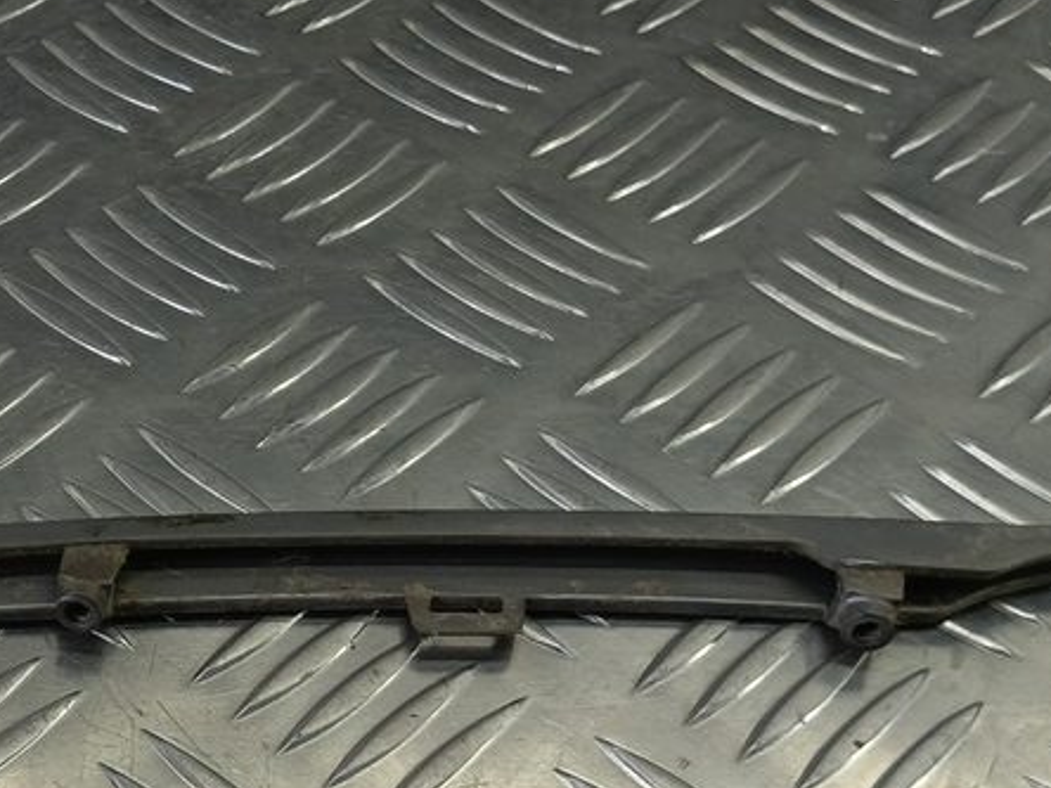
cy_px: 606
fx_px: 1609
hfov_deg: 33.4
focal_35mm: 53
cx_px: 26
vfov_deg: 27.1
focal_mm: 4.11
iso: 105
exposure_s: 1/100
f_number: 1.6
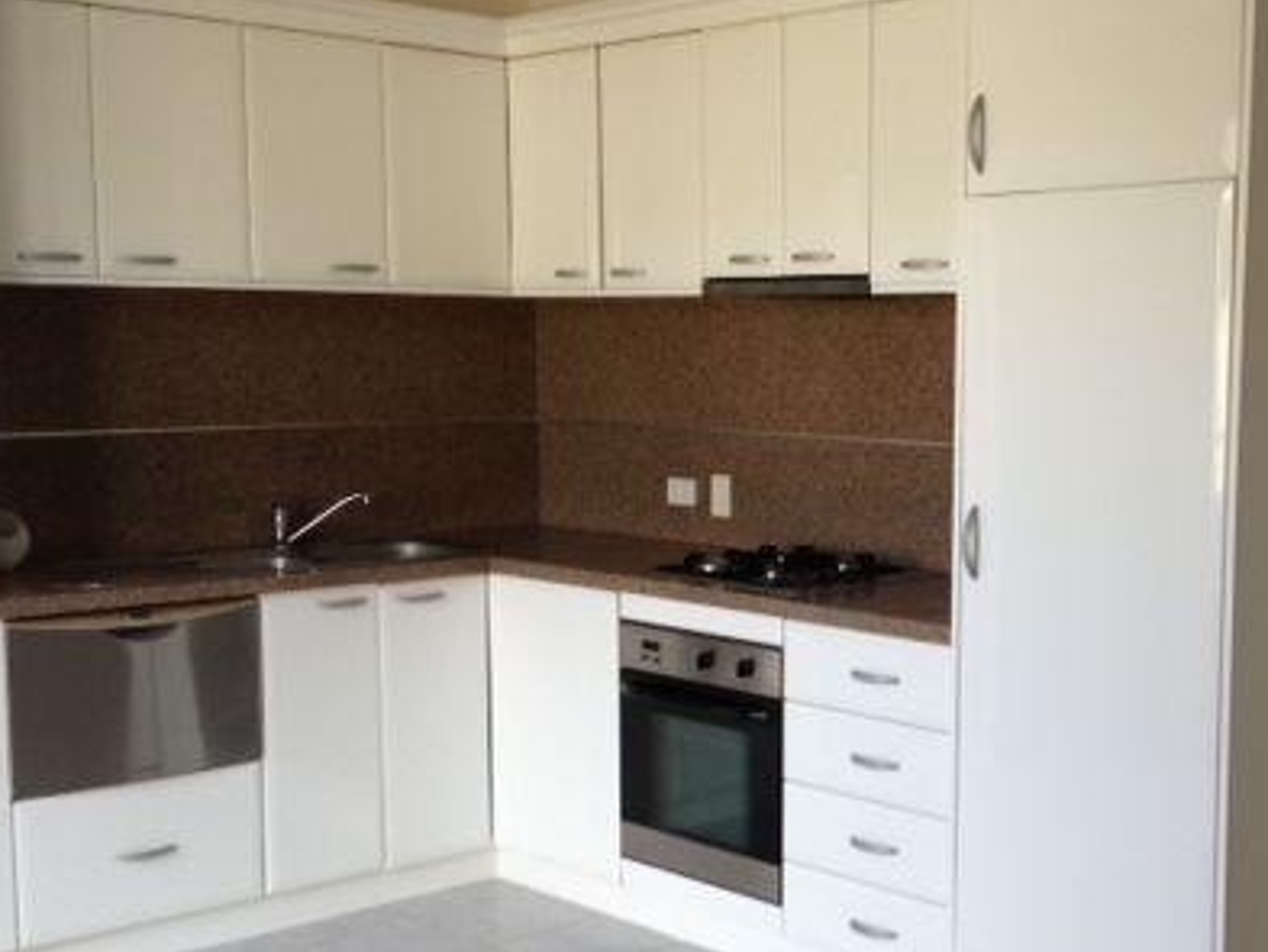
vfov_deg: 25.6
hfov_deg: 33.3
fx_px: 2089
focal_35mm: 57
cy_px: 568
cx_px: 891
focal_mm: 4.28
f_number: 2.4
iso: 50
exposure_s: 1/60
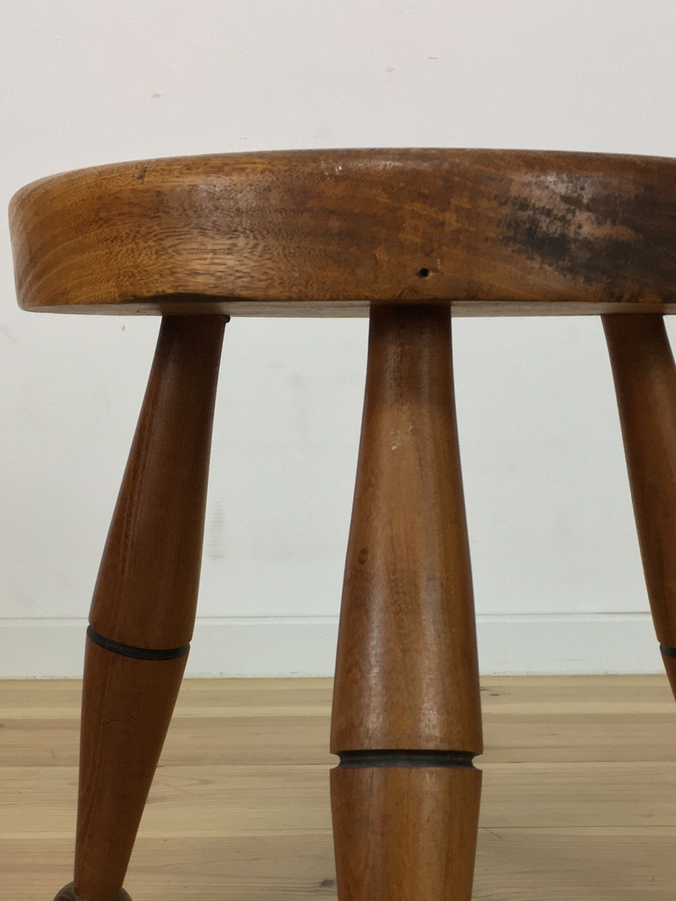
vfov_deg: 34.6
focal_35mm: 53
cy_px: 767
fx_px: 1380
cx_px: 425
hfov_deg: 27.4
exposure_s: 1/33
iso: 50
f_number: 2.2
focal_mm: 4.15
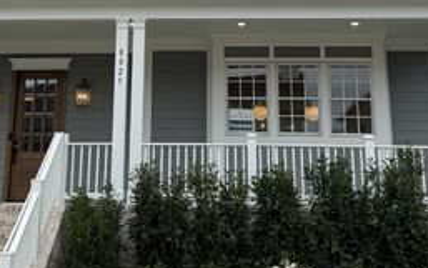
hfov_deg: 31.0
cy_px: 7
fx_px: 770
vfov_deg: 19.2
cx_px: 188
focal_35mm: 66
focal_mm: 6.76
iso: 80
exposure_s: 1/2169
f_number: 1.78
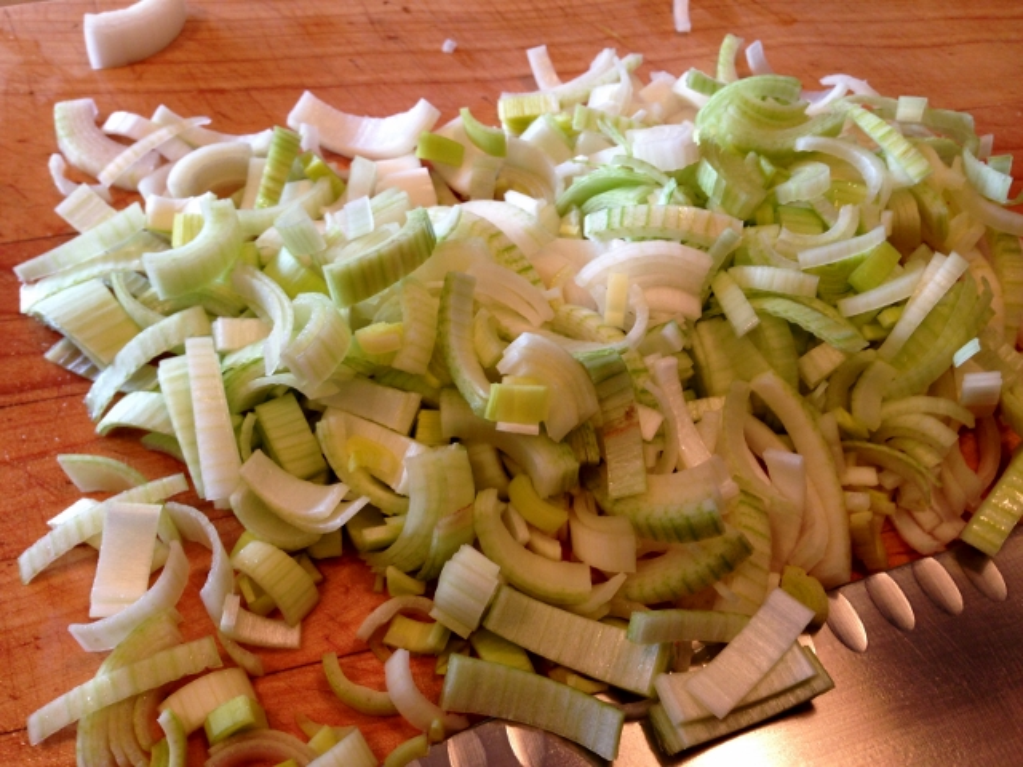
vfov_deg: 42.9
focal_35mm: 33
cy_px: 384
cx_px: 512
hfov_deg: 55.4
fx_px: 975
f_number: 2.4
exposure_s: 1/30
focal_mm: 4.12
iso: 50
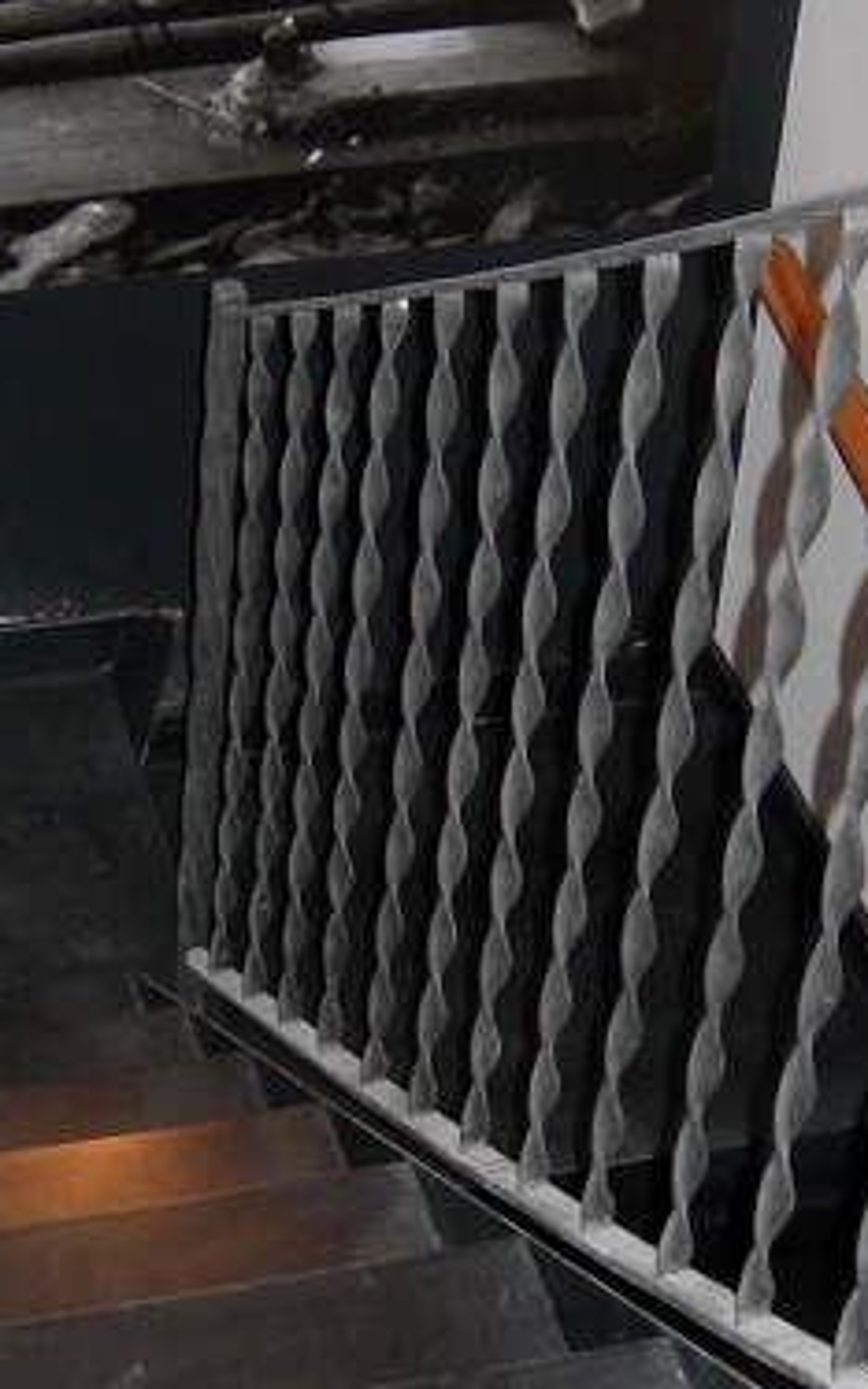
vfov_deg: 21.4
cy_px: 713
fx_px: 3669
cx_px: 332
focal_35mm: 97
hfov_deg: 13.5
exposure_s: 1/60.1
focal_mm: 7.8
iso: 126
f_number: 2.8
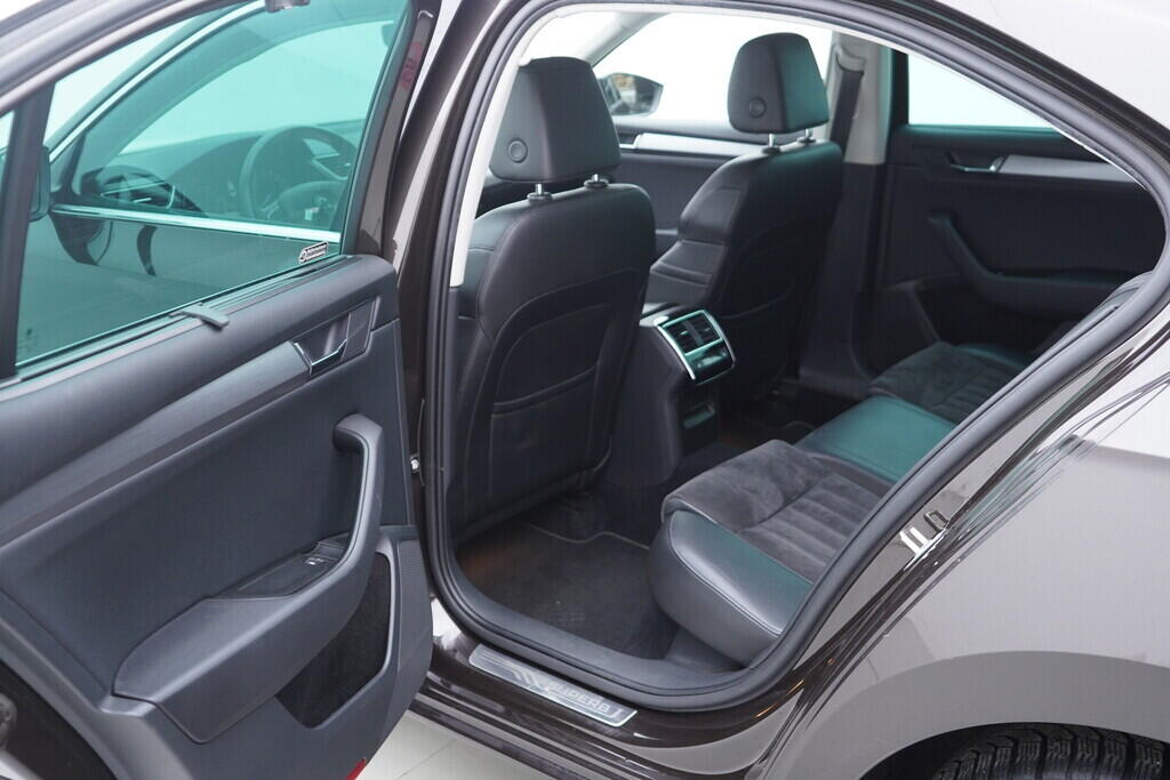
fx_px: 1170
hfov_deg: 53.1
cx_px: 585
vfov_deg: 36.9
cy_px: 390
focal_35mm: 36
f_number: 2.8
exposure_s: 1/40
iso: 320
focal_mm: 24
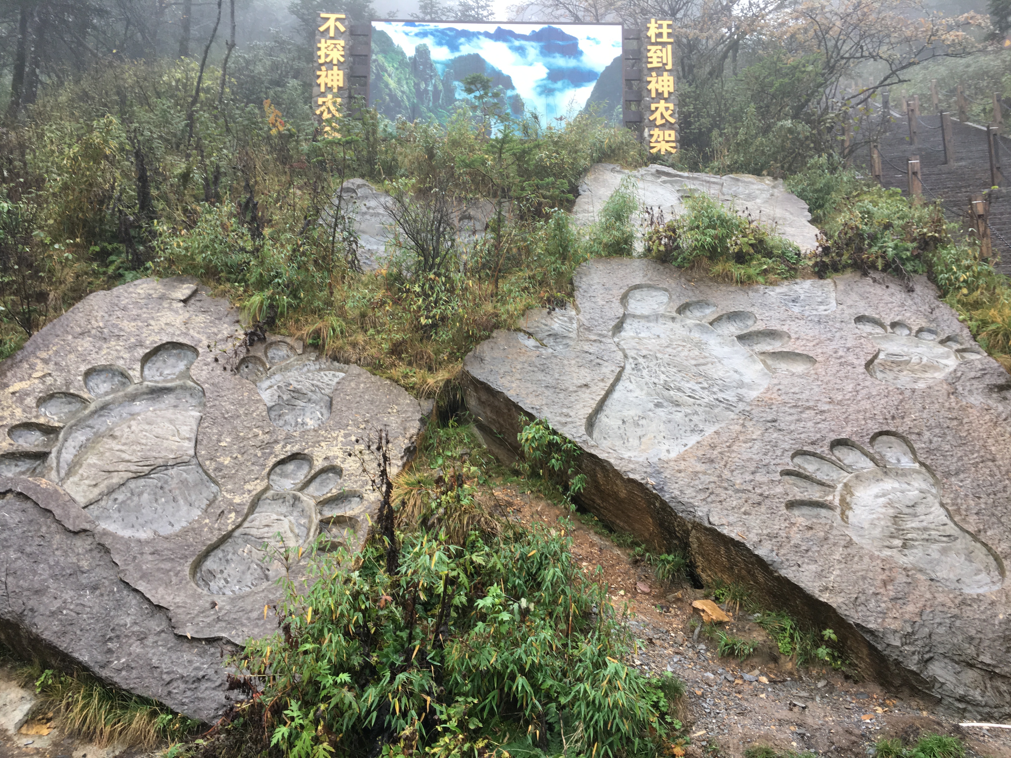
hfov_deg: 61.7
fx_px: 847
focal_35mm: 29
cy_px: 379
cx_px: 506
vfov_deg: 48.2
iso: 40
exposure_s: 1/100
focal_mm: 4.15
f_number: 2.2
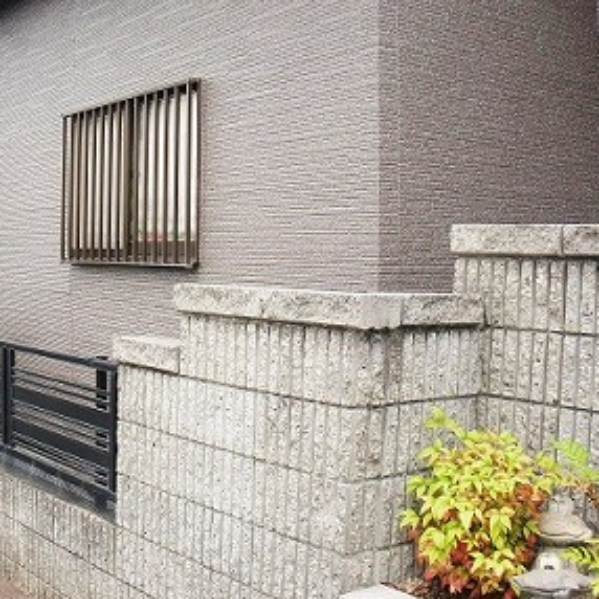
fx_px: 920
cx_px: 205
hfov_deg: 35.7
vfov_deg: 36.1
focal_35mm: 47
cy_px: 295
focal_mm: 6.66
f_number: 3.9
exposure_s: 1/320
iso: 64
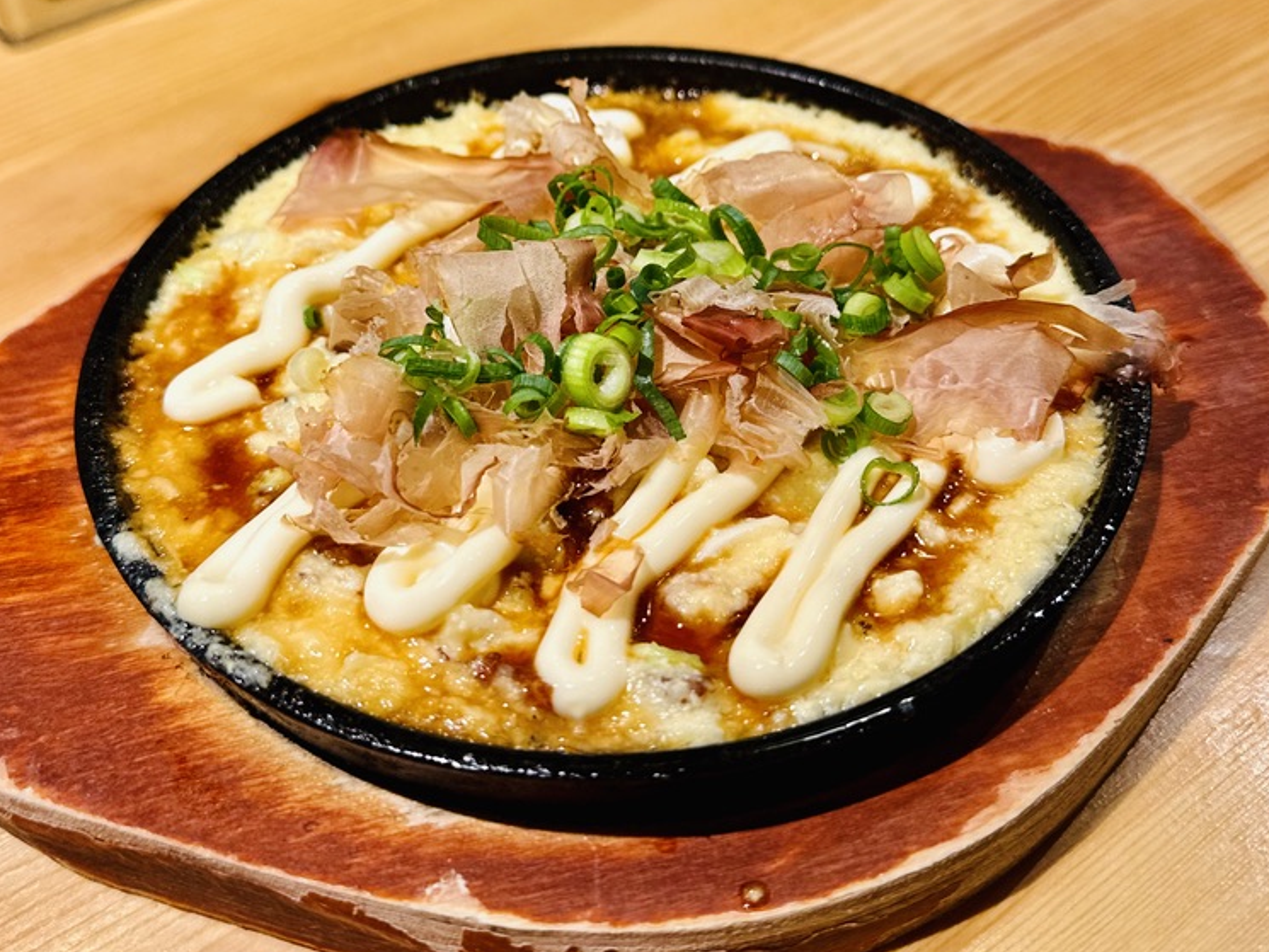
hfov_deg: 55.3
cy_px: 301
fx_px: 1210
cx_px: 640
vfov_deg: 42.3
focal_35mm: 33
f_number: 1.78
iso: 125
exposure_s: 1/120
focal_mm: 6.86
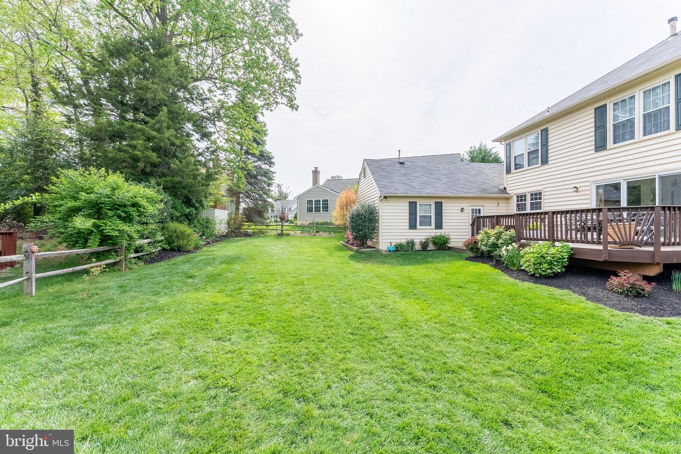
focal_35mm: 15
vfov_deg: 78.5
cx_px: 340
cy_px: 227
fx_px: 278
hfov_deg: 101.5
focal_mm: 14.7
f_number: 8
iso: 100
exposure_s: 1/640
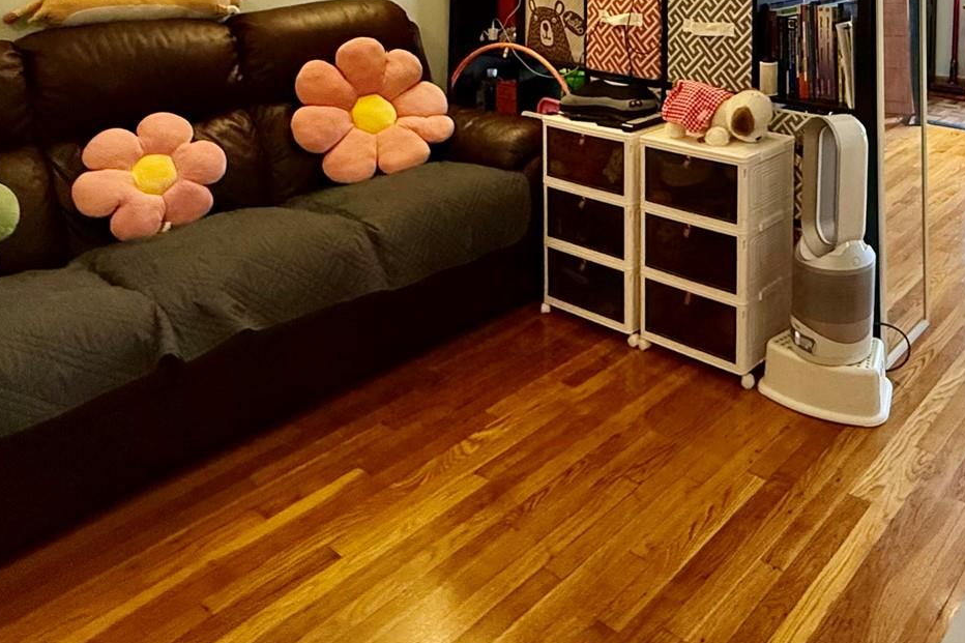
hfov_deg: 55.1
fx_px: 858
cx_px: 755
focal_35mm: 32
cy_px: -29
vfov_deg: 36.1
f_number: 2.2
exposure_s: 1/120
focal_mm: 2.22
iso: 400
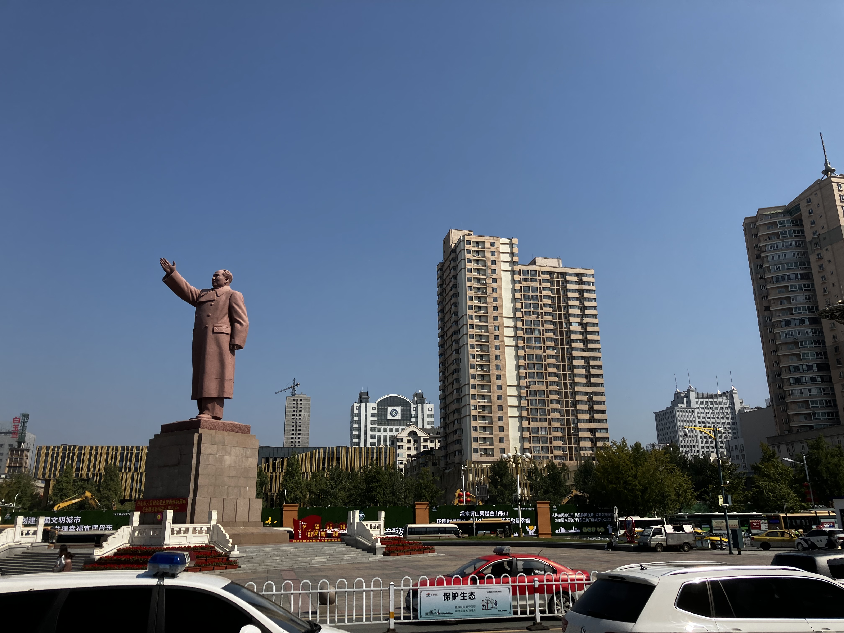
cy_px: 316
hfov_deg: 63.4
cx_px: 422
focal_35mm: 28
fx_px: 683
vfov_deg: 49.7
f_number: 1.8
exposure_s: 1/3003
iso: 32
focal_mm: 3.99
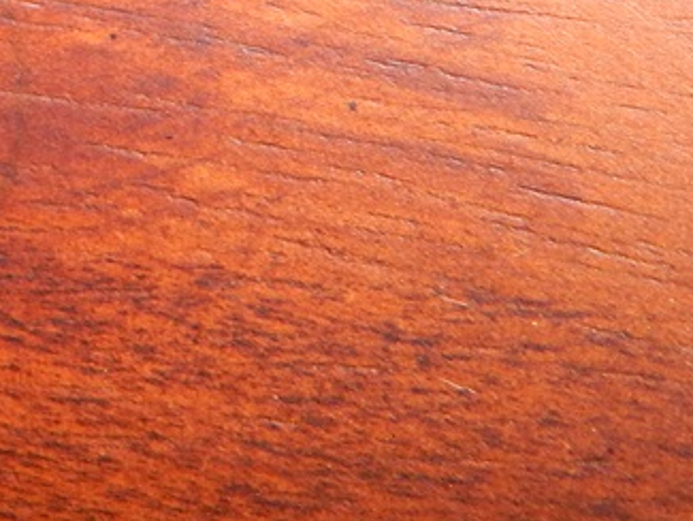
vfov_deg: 11.7
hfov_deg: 15.0
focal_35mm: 119
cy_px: -359
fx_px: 2383
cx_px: -440
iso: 200
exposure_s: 1/30
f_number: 6.4
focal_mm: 5.2
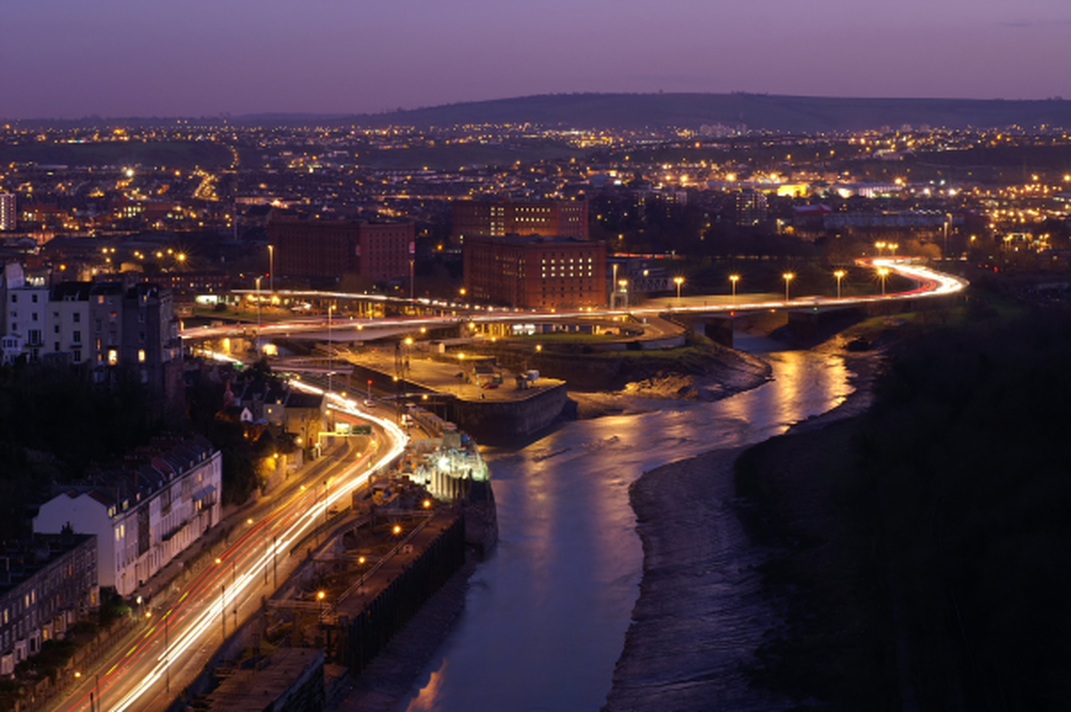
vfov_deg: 18.1
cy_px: 356
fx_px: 2229
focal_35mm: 75
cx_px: 536
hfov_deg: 27.0
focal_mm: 50
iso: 200
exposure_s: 5
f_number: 10
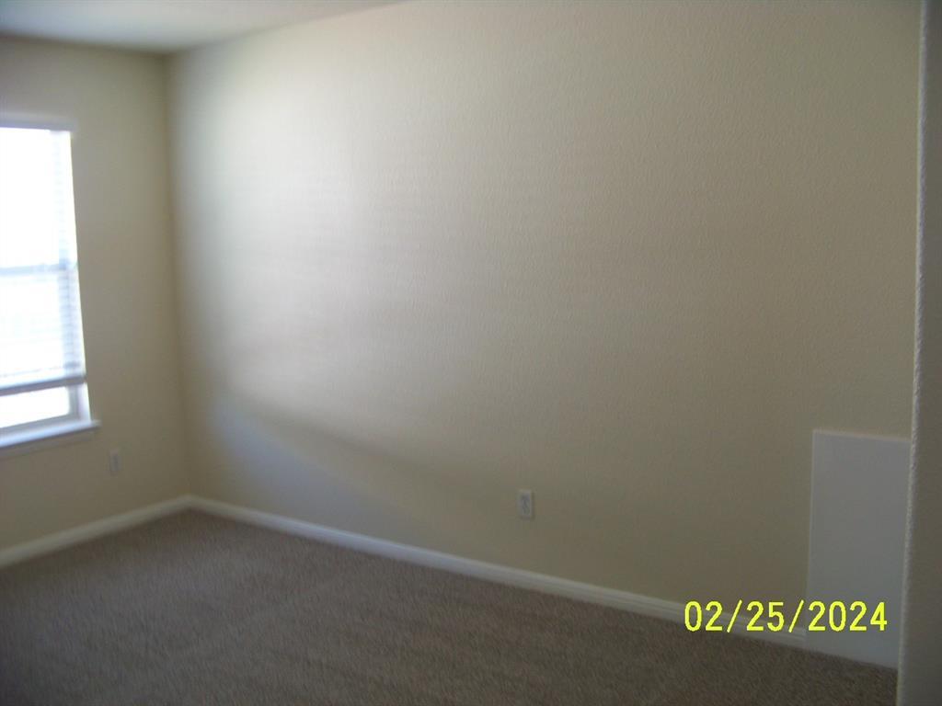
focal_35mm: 36
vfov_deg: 39.7
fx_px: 980
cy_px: 353
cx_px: 471
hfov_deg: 51.4
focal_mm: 5.85
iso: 94
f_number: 2.8
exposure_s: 1/30
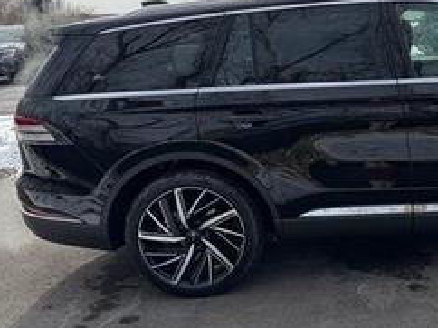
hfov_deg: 36.0
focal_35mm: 50
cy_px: 141
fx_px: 632
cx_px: 391
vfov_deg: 29.0
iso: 100
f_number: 1.78
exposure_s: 1/4975
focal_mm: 6.76
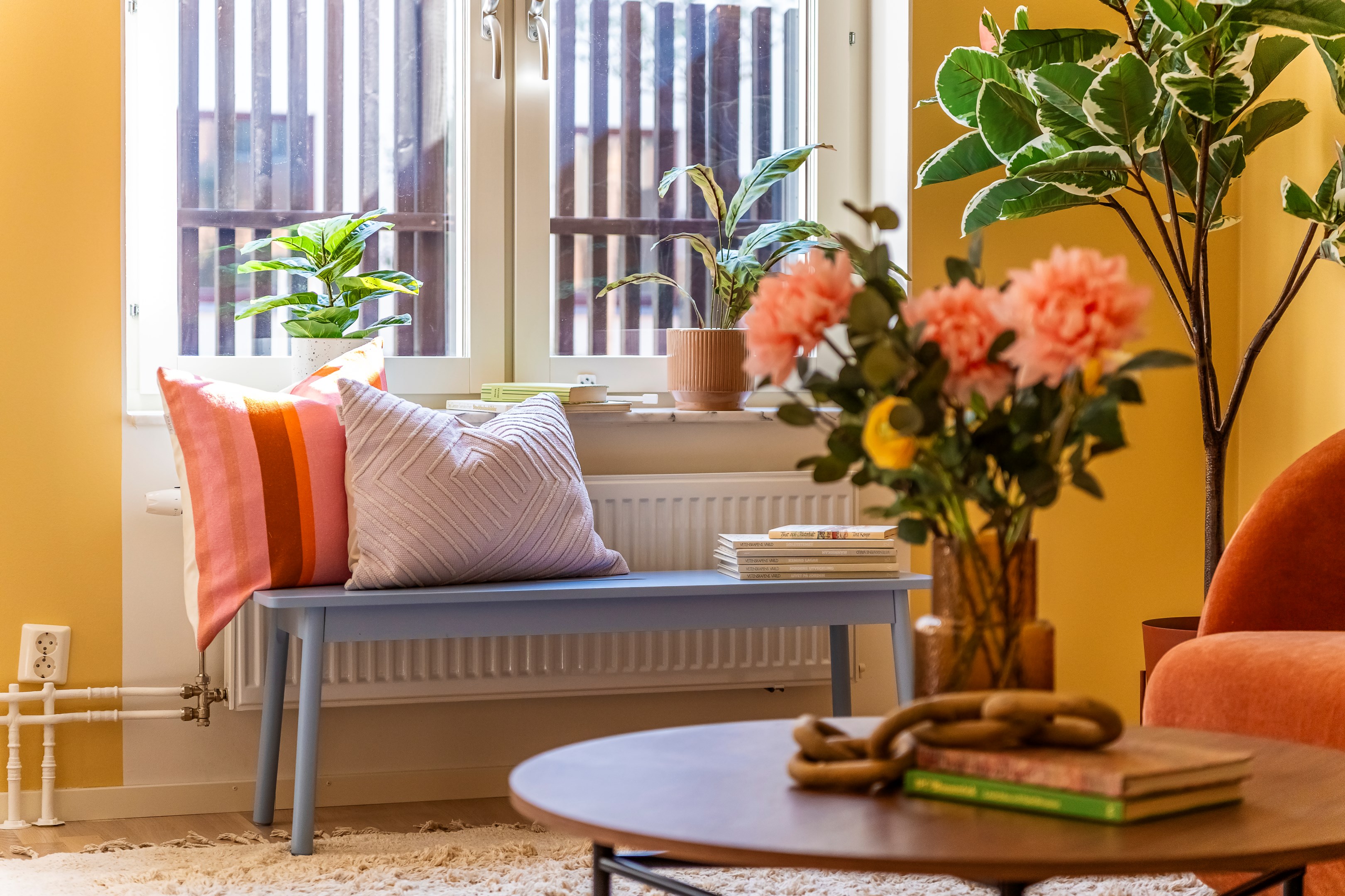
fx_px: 2690
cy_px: 448
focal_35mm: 72
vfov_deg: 18.9
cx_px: 672
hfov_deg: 28.1
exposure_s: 1/500
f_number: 2.8
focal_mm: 72
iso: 1600
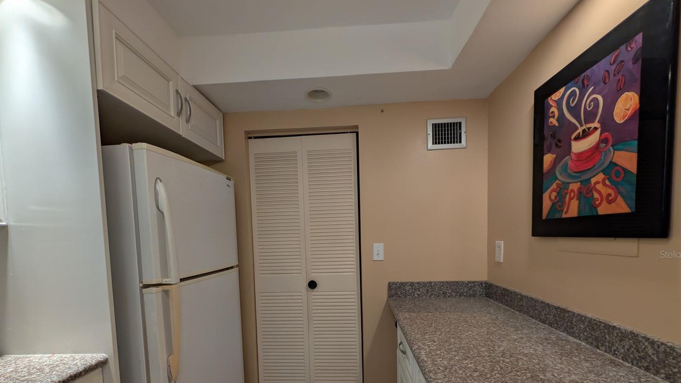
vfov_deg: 72.1
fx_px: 253
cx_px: 339
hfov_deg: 106.8
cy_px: 254
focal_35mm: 14
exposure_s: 1/166
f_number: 1.7
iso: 46
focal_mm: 2.02
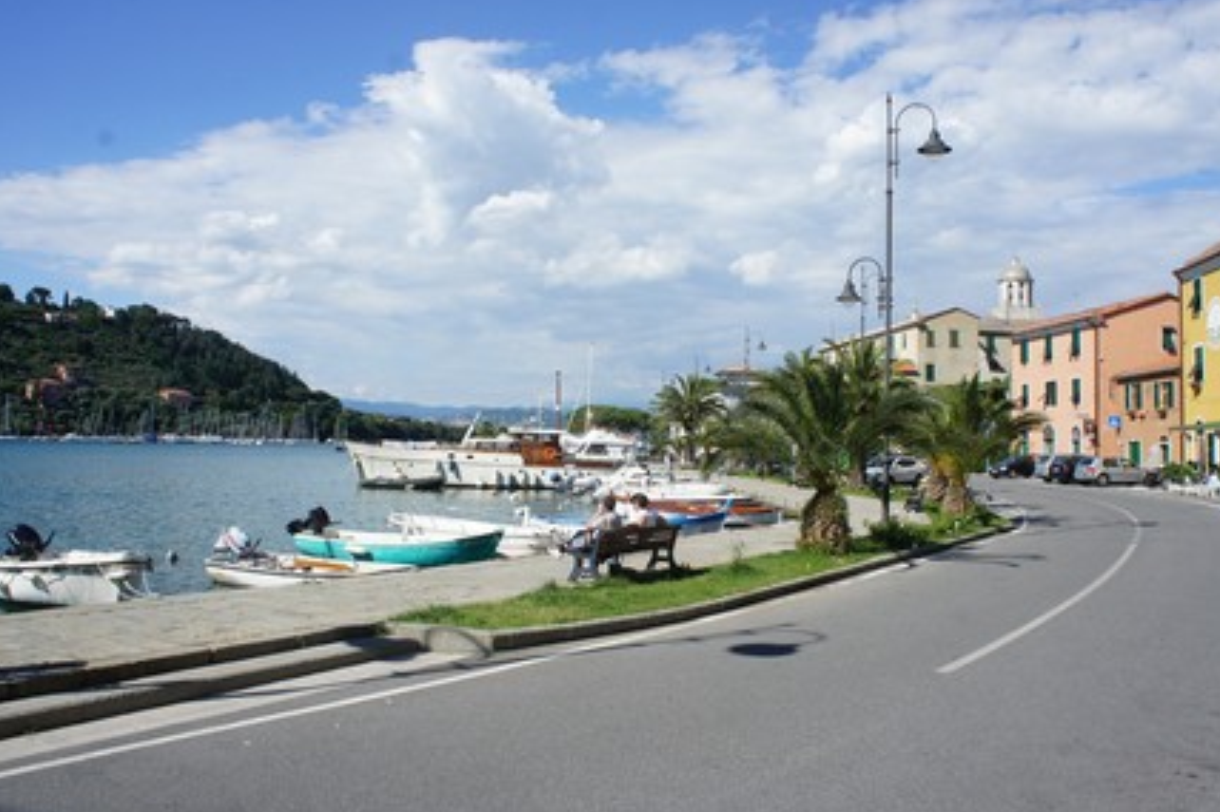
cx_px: 630
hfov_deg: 63.7
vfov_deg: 44.9
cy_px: 413
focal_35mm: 29
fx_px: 982
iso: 200
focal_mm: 18
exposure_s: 1/250
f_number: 11
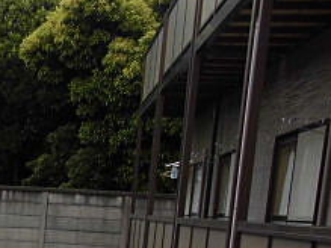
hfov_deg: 22.6
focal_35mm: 76
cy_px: 336
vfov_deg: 17.9
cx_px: -113
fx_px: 726
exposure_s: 1/160
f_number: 3.5
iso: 100
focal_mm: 4.6
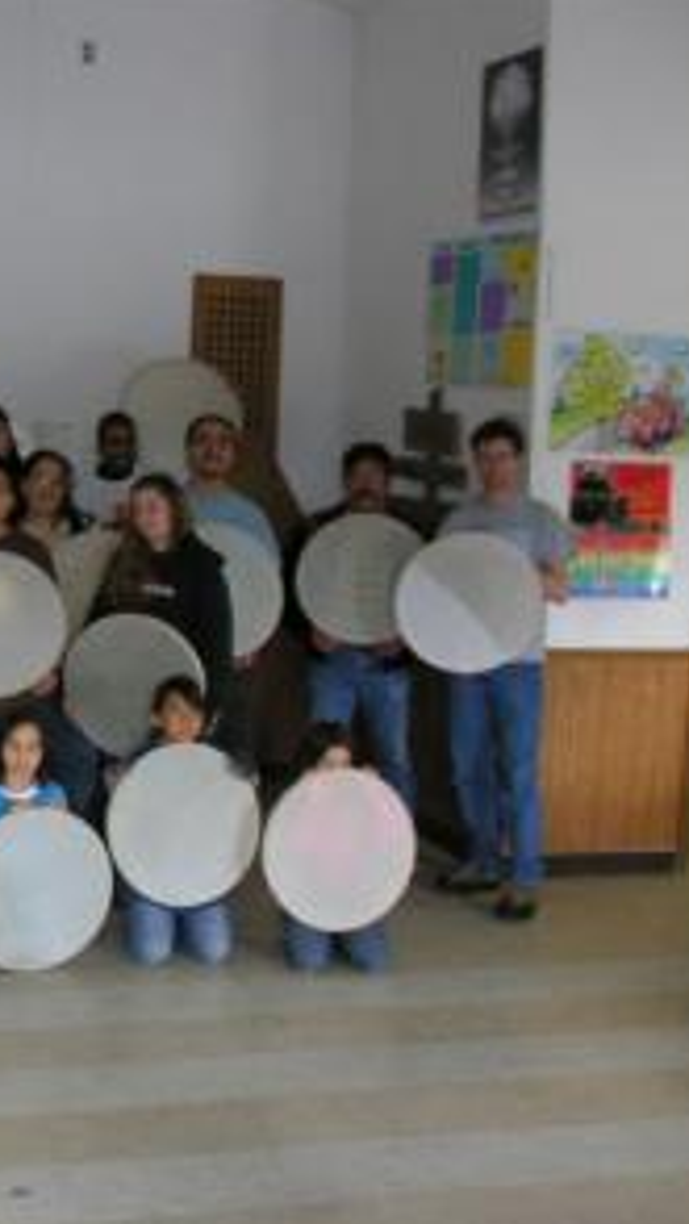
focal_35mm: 52
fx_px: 1687
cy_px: 610
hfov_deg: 21.8
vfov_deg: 39.9
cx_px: -84
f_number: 2.8
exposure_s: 1/30
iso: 50
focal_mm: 8.9
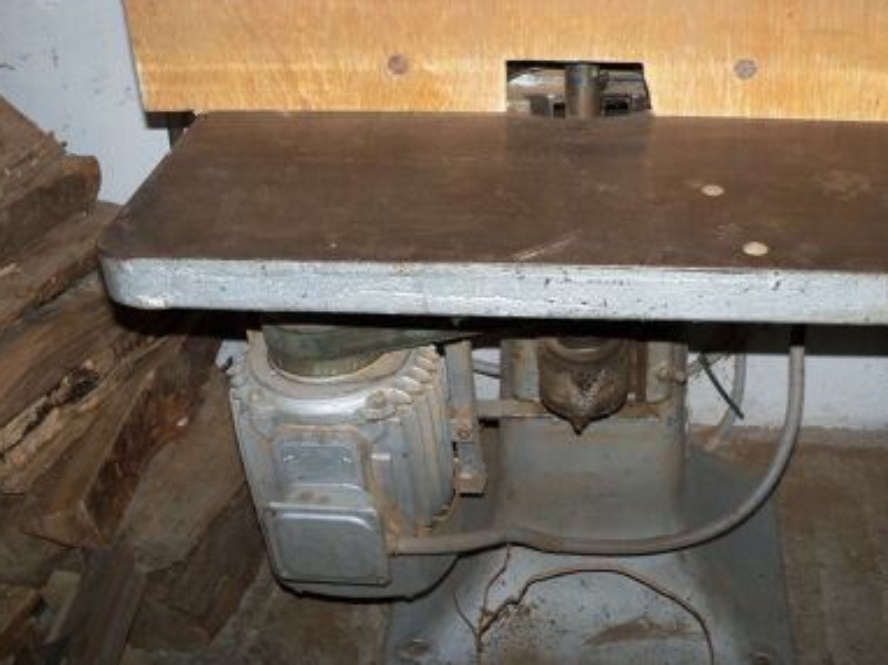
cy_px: 323
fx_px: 1128
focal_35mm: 44
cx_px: 507
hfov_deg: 42.9
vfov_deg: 32.8
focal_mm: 6.2
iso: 100
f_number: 3.5
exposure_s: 1/250
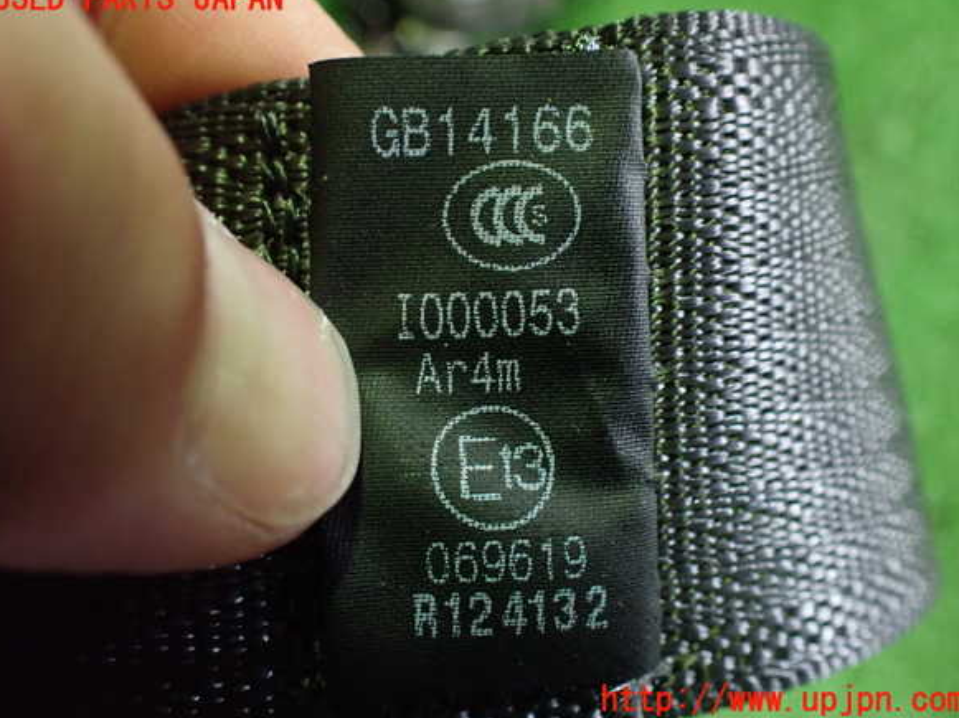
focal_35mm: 31
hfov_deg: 58.4
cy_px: 350
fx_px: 858
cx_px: 479
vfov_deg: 45.4
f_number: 2.3
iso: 800
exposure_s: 1/60
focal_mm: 5.4
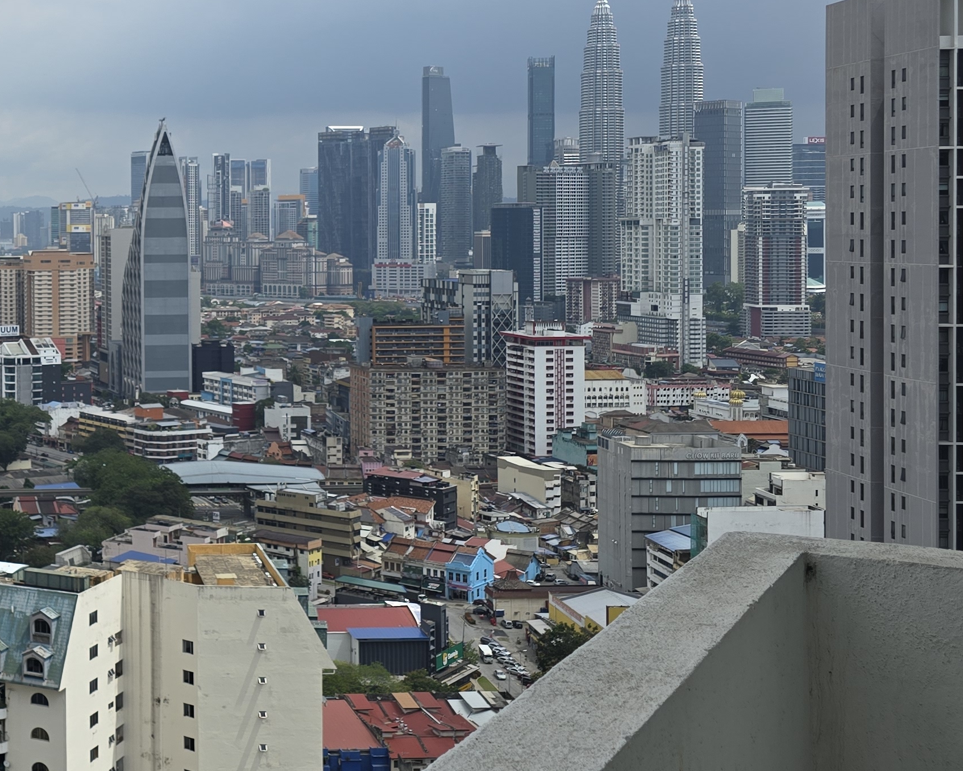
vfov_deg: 28.4
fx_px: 1510
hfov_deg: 31.7
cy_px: 246
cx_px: -70
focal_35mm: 53
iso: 12
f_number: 1.7
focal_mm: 6.3
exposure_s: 1/1300
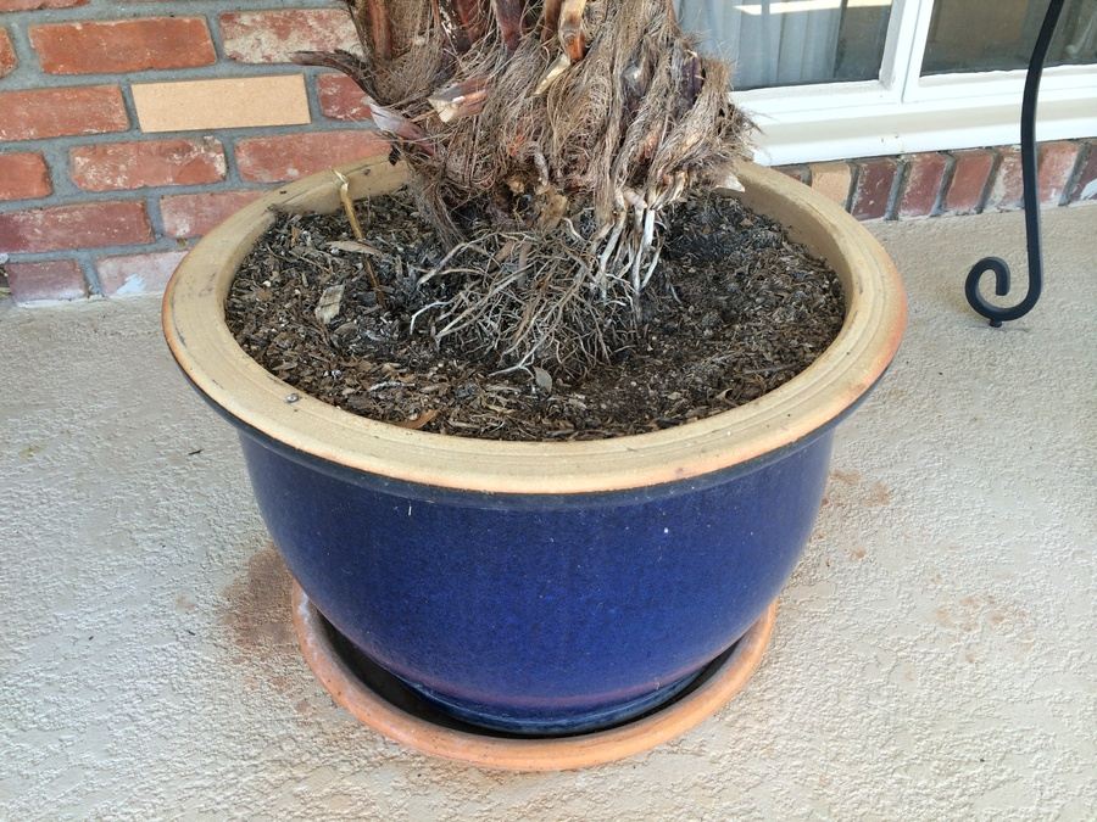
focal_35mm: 30
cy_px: 411
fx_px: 951
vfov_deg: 46.8
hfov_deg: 60.0
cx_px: 548
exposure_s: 1/120
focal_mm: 4.12
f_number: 2.2
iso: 50
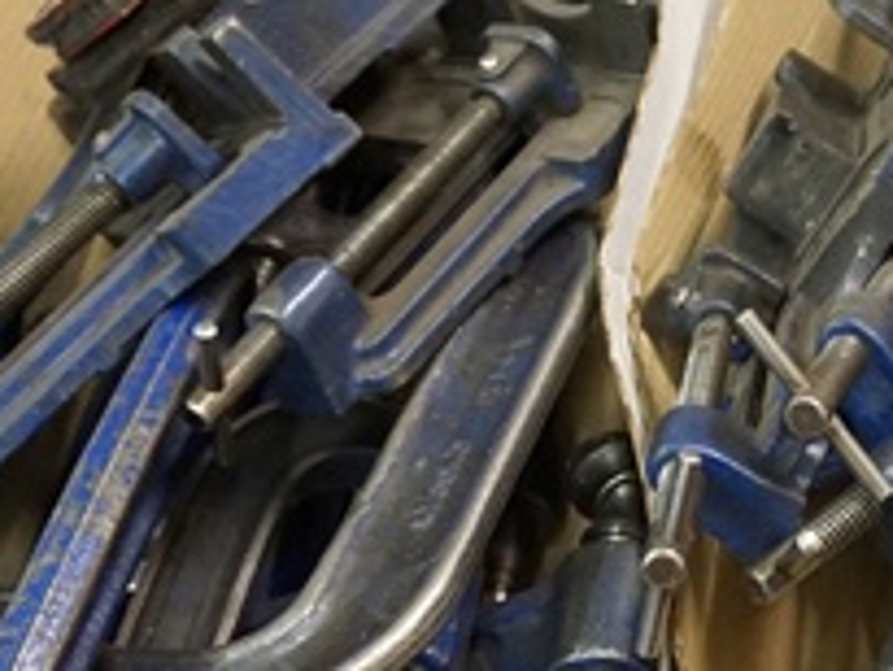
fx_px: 2091
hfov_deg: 22.6
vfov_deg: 17.9
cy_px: 623
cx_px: 1002
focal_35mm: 81
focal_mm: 16
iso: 3200
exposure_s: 1/80
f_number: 3.5
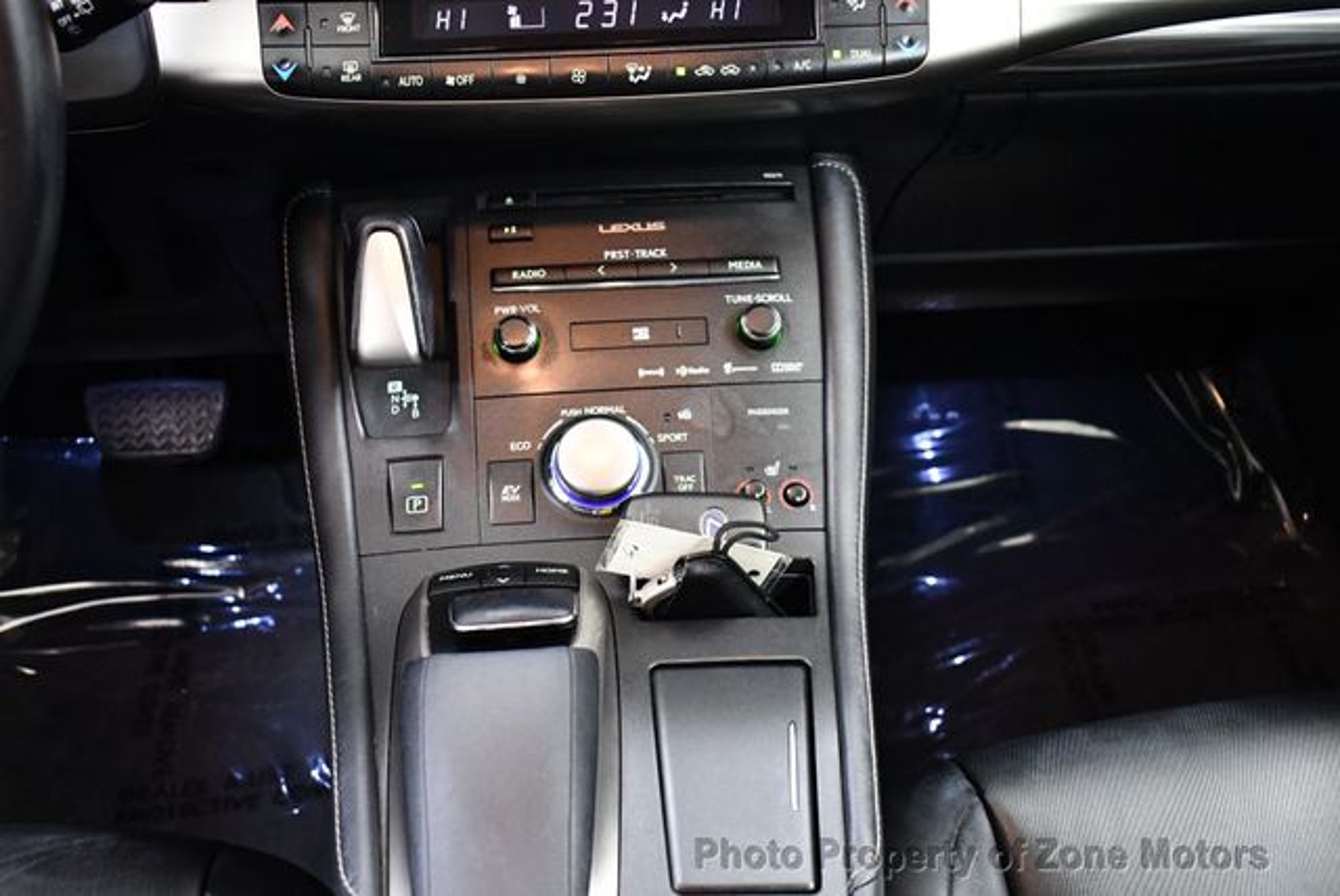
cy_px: 448
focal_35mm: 36
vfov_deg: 36.9
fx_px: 1341
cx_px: 670
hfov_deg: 53.1
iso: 4000
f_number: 3.5
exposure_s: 1/60
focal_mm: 18
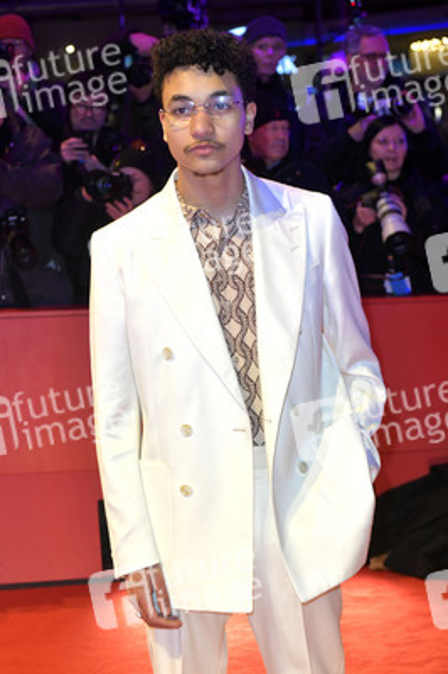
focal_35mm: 70
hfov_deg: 19.4
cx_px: 224
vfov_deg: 28.9
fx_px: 1309
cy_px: 337
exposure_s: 1/250
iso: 1600
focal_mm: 70
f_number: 5.6
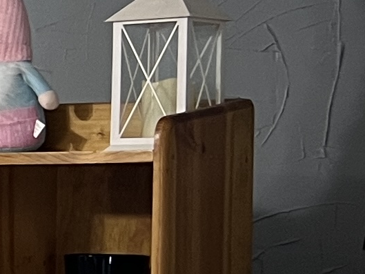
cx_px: -865
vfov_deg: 7.5
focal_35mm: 198
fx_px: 2088
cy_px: 270
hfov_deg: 8.0
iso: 80
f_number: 1.5
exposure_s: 1/60
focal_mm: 5.7
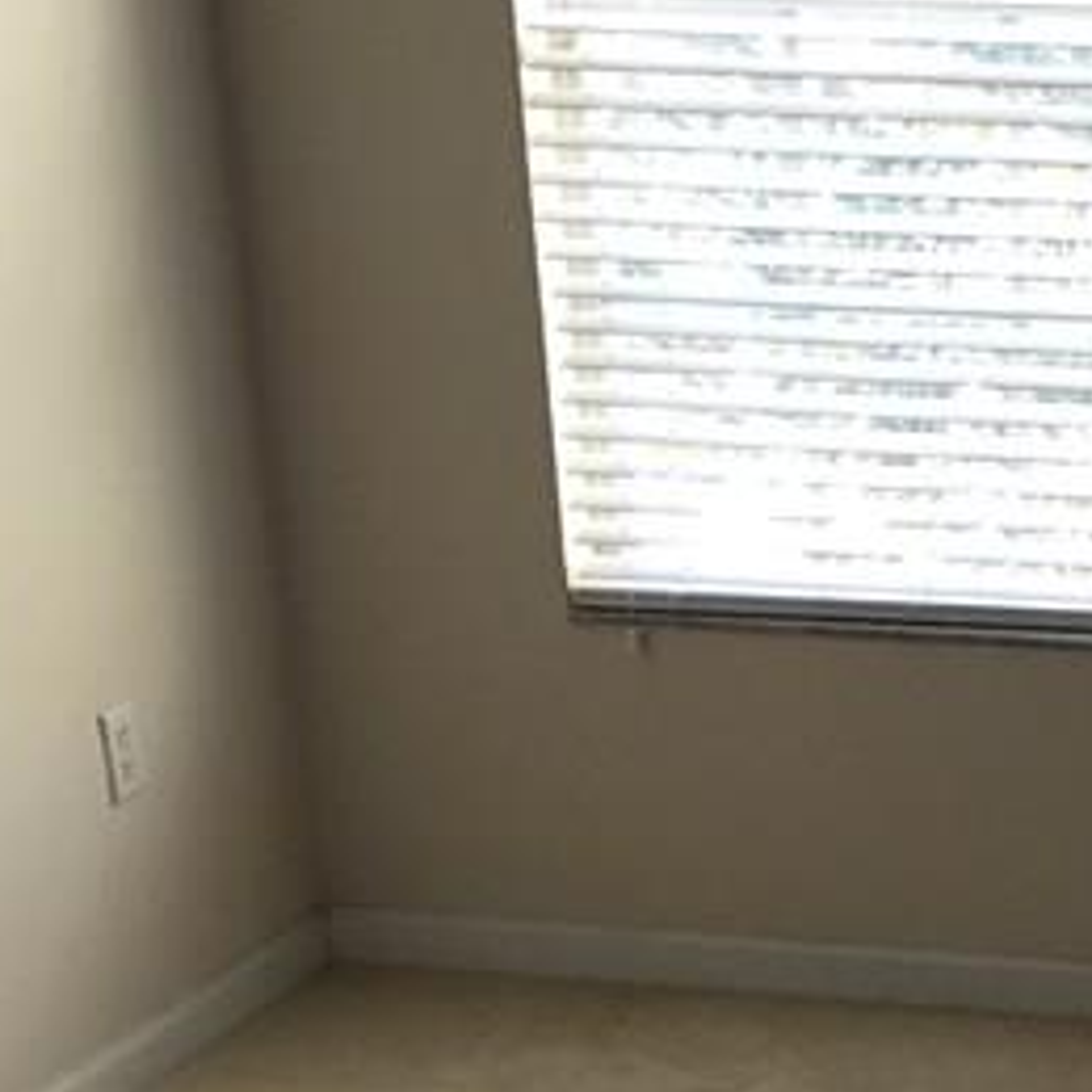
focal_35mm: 101
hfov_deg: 16.3
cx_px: 1441
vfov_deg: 16.7
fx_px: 3605
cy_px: 1172
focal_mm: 4.15
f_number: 2.2
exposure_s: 1/30
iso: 40
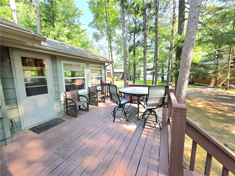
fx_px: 88
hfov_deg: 106.2
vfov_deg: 89.9
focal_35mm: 13
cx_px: 118
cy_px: 88
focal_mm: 2.2
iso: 40
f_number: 1.9
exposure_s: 1/200
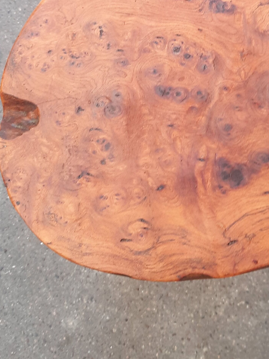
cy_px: 60
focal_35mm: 53
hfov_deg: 27.1
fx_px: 549
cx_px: 204
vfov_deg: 34.8
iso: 40
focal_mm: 4.6
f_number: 2
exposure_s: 1/50
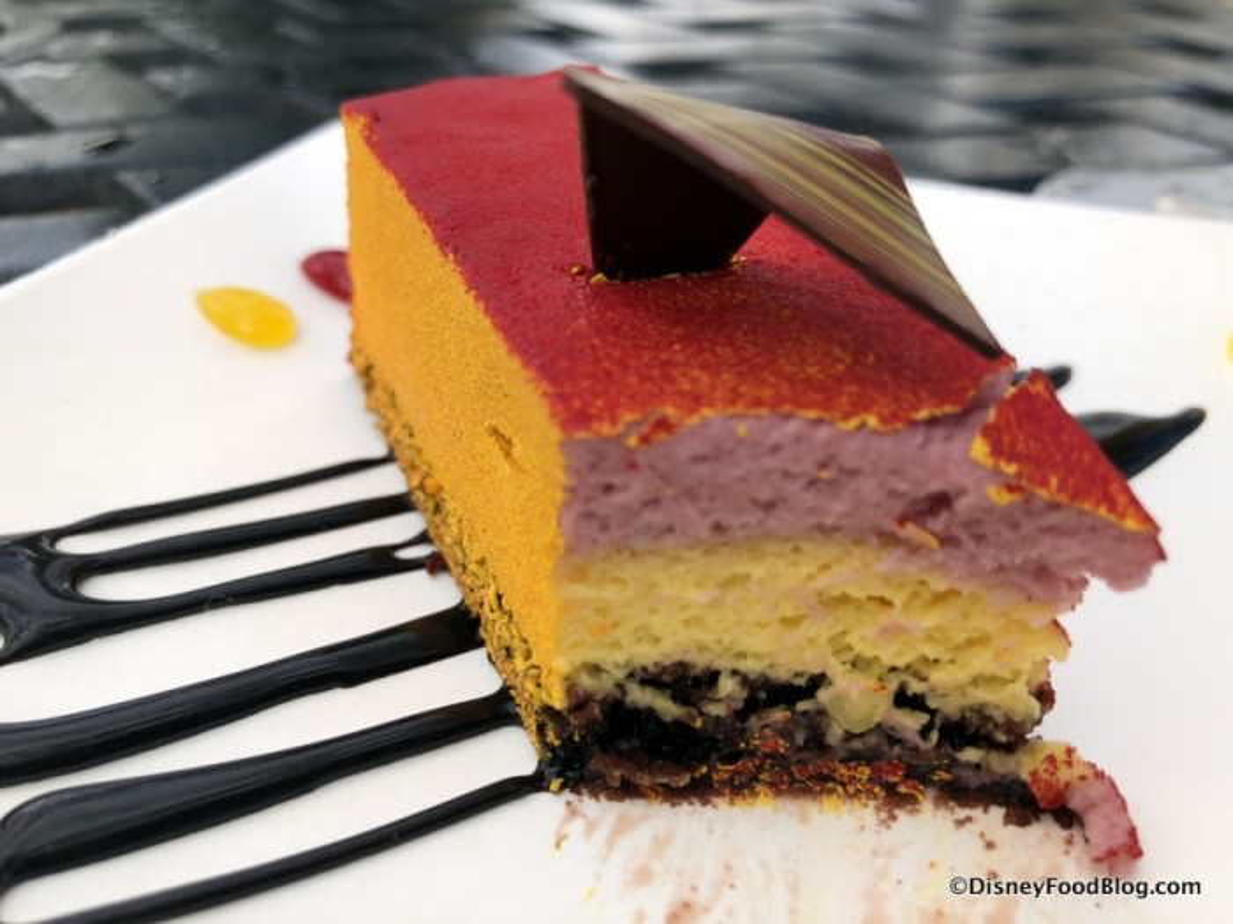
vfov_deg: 49.7
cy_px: 462
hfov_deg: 63.4
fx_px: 997
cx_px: 616
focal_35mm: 28
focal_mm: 3.99
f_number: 1.8
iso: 20
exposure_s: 1/528
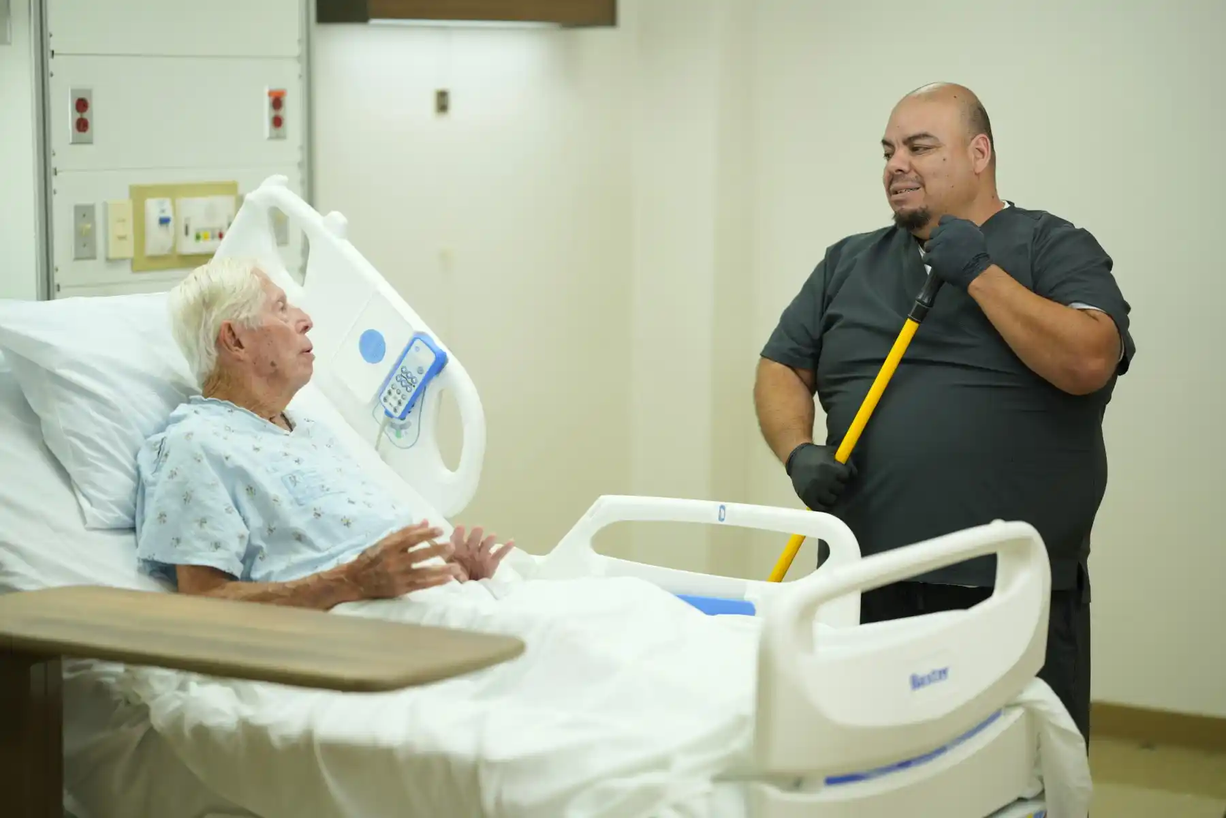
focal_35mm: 85
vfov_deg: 16.1
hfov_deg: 23.9
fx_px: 2894
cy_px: 409
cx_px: 613
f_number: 1.4
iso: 160
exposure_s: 1/125
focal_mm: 85
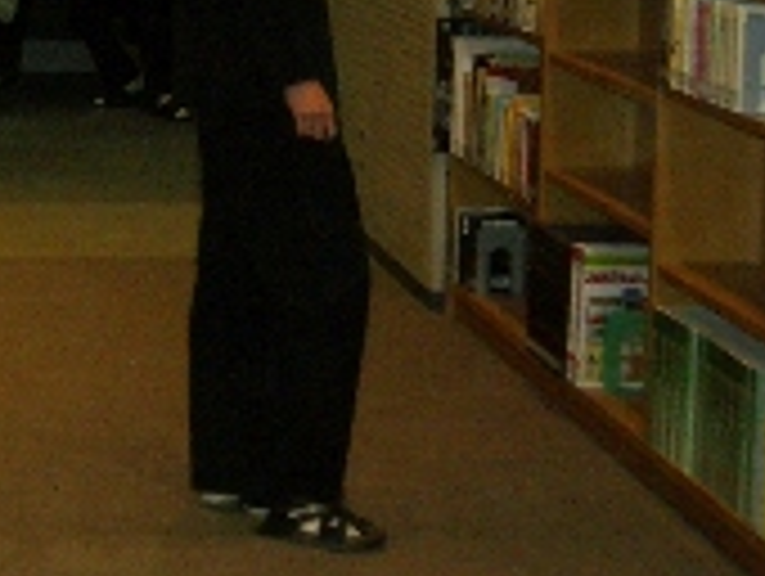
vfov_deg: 11.4
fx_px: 2855
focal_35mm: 129
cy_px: 45
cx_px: -198
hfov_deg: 14.7
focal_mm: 8.2
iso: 100
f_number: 3.1
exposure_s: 1/60
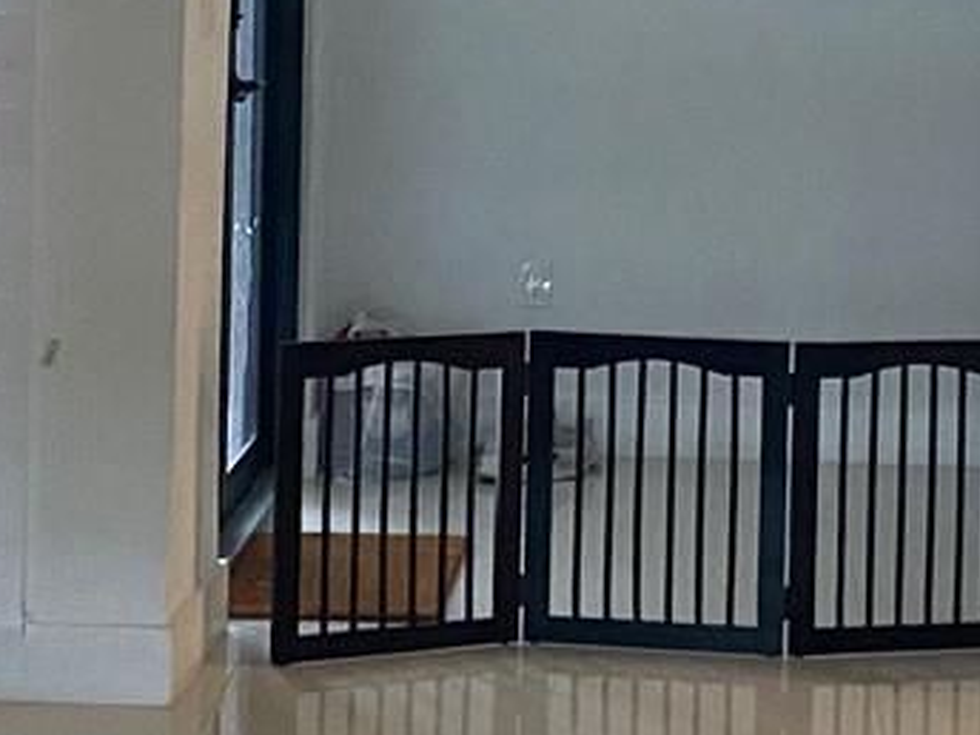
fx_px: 3426
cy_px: 77
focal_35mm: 121
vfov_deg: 12.2
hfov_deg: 16.2
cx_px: 667
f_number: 1.8
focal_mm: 4.25
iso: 400
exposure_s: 1/60
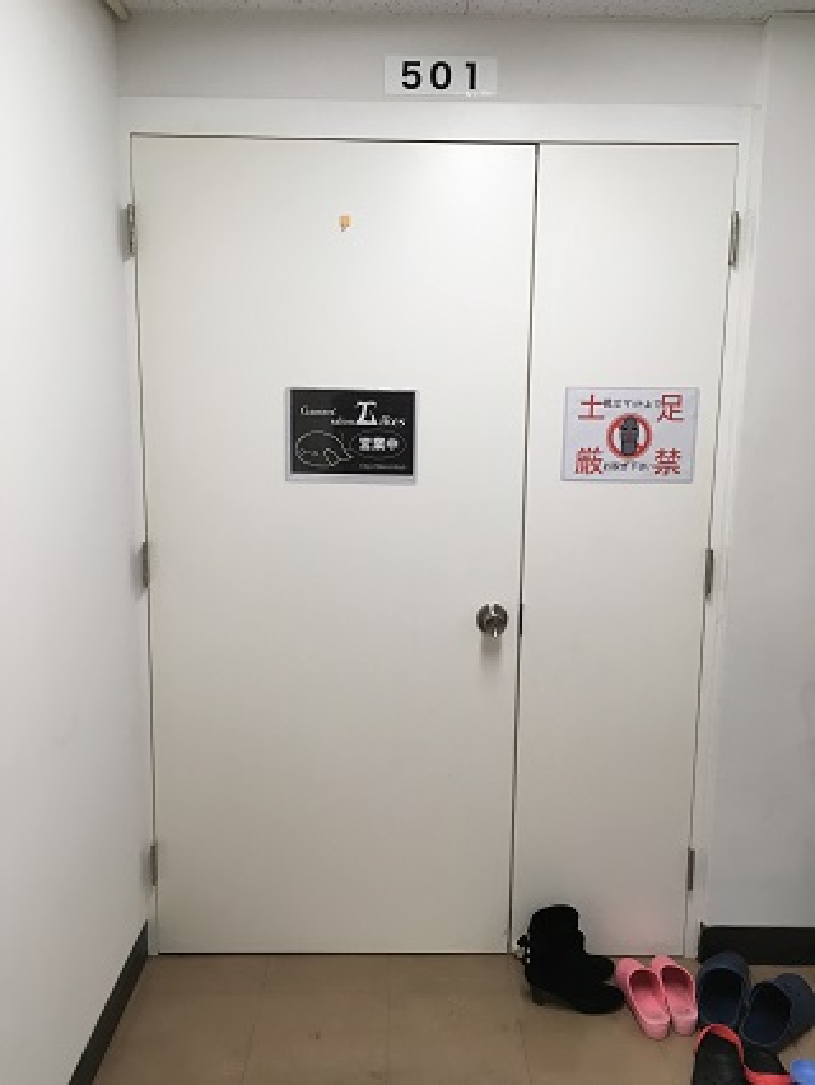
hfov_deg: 48.3
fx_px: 909
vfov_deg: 61.6
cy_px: 542
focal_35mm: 29
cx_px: 408
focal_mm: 4.15
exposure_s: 1/33
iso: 32
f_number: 2.2
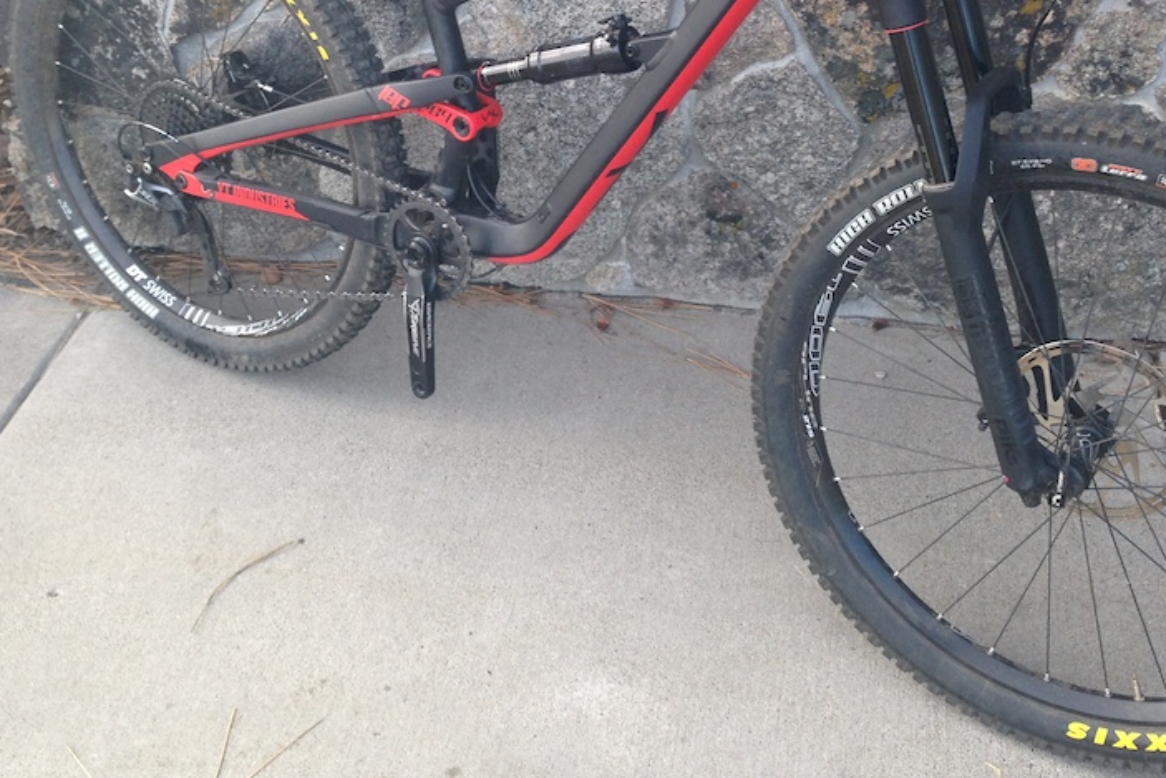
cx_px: 582
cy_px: 143
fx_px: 1620
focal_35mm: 50
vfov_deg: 26.4
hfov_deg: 39.6
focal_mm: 4.12
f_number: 2.4
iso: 50
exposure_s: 1/120
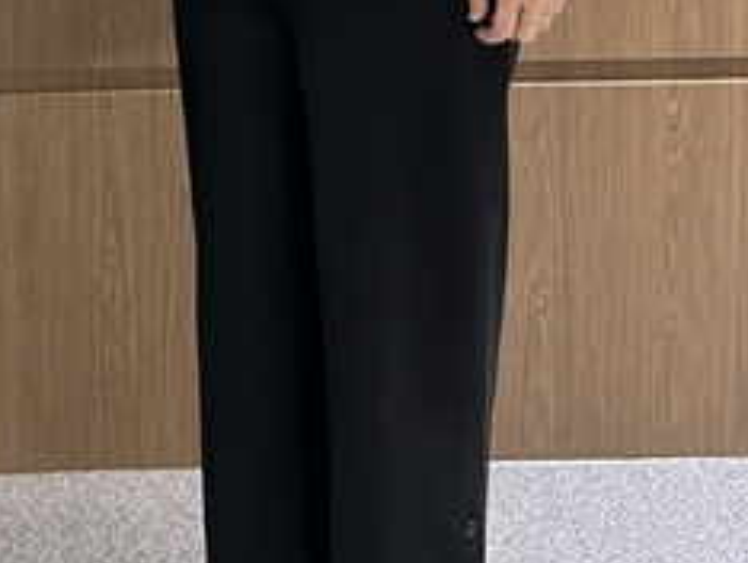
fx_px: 2163
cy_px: -315
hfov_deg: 19.1
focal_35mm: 100
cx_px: 19
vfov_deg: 13.8
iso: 100
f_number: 1.5
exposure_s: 1/60
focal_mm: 5.7
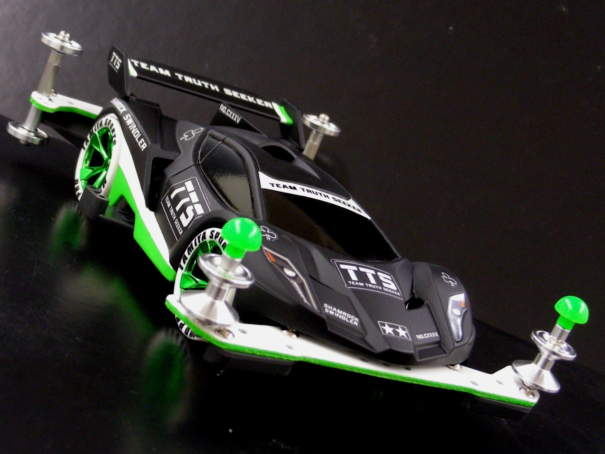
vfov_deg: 25.2
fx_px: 1014
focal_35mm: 58
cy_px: 227
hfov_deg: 33.2
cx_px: 302
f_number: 3.5
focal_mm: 9.7
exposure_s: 1/10.1
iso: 200
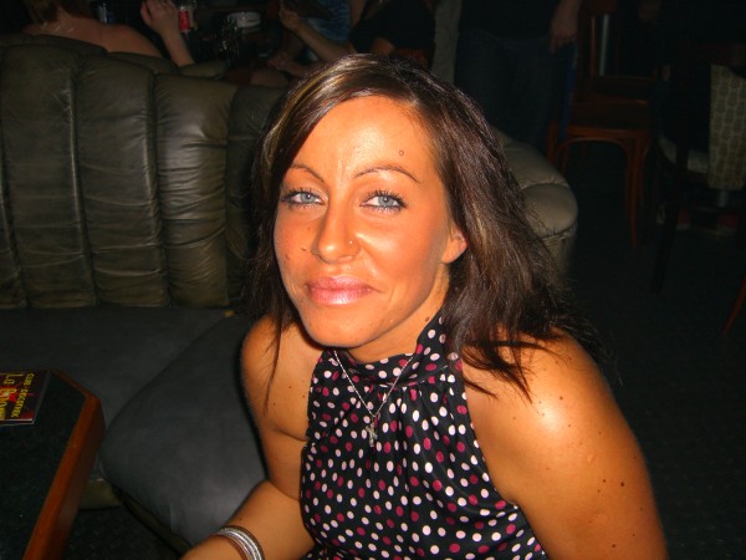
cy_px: 280
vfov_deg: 37.7
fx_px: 819
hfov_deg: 49.0
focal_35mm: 38
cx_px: 373
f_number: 2.8
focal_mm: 7.9
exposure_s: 1/60
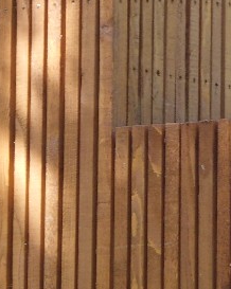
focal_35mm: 335
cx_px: 172
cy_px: 106
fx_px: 2866
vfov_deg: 5.8
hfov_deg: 4.6
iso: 100
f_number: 4.5
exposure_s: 1/60
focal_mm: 19.8
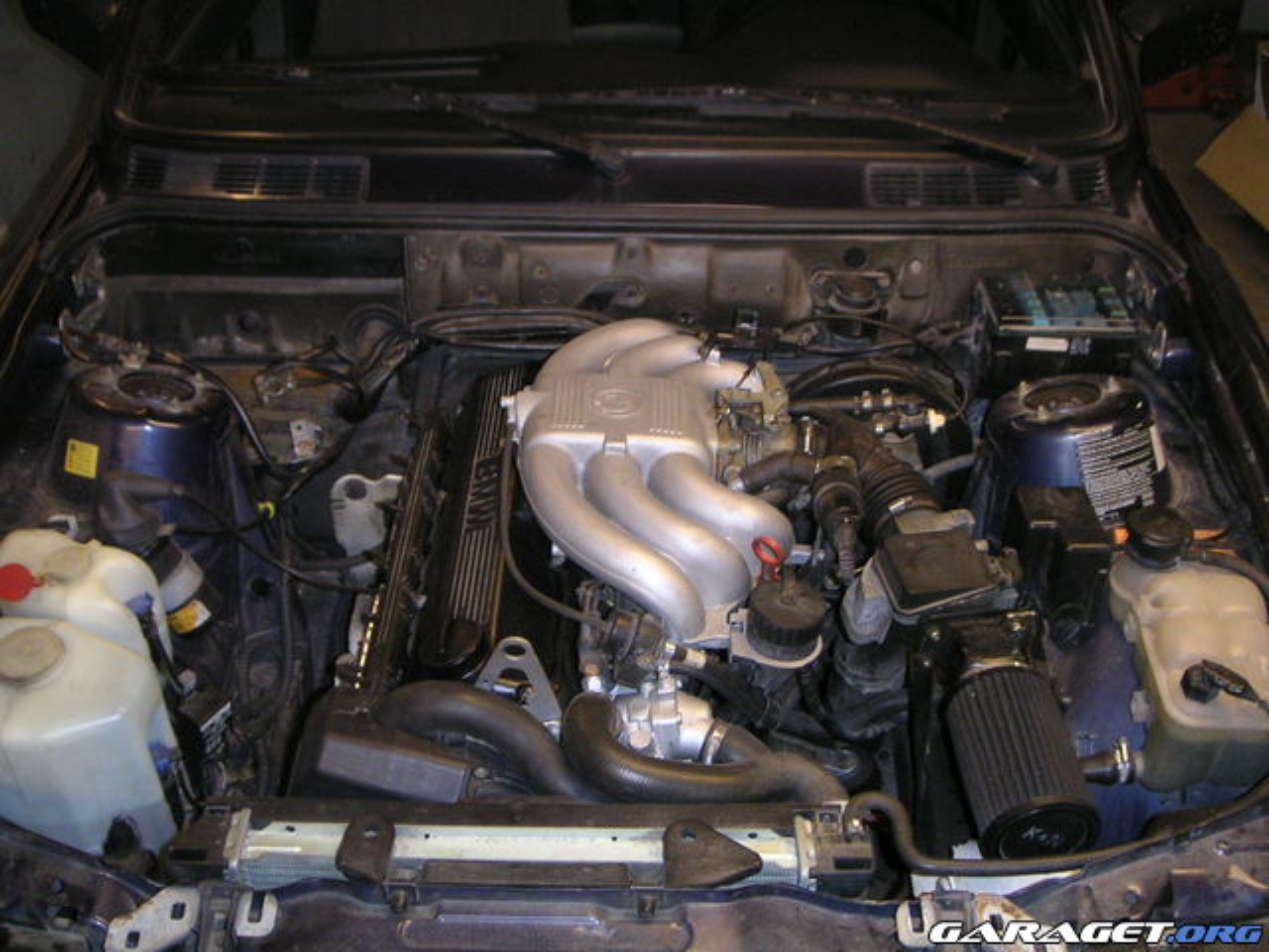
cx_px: 634
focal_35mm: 38
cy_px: 476
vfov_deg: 37.7
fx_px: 1393
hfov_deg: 49.0
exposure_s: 1/45
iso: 160
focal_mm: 6
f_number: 2.8
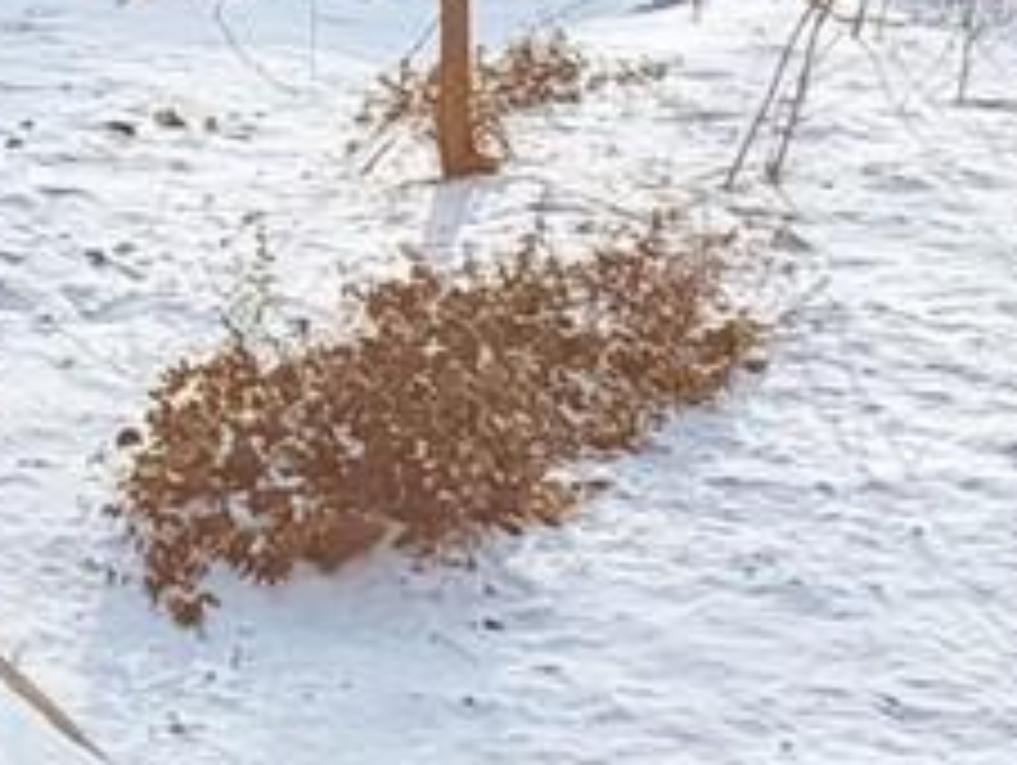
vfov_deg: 14.0
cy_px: -387
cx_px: -68
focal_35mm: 99
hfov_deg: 19.1
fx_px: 2912
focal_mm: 2.22
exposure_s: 1/2770
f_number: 2.2
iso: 64
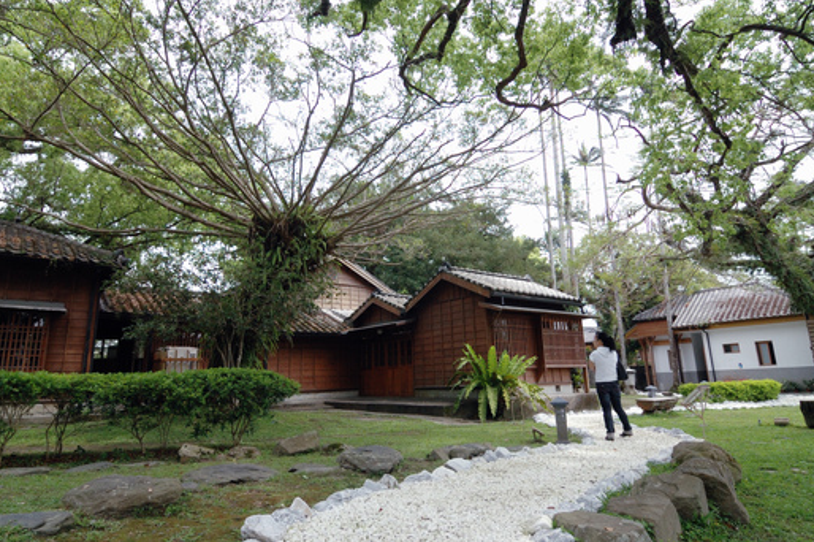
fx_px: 475
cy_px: 261
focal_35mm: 21
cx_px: 420
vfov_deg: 59.4
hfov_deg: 81.2
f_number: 8
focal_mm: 12
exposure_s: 1/80
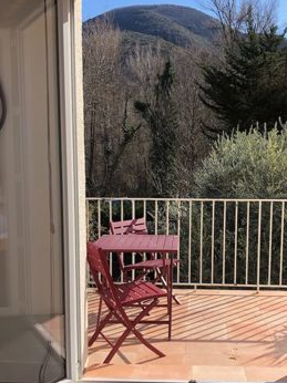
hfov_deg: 33.3
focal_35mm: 43
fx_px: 476
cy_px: 218
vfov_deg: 43.8
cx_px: 184
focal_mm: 3.99
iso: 20
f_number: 1.8
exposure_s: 1/1012
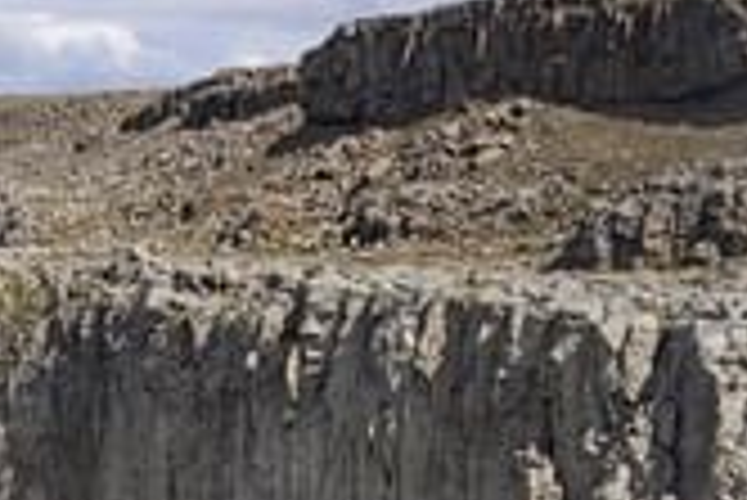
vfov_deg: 11.4
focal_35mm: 115
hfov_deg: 16.7
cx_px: -248
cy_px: 768
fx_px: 2388
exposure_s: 1/2000
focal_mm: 29
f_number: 4
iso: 100
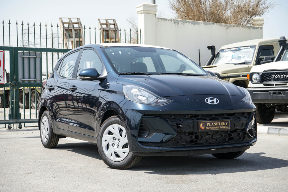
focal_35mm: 57
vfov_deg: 23.8
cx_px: 144
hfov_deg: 35.0
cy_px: 96
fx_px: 456
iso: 400
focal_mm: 57
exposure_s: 1/500
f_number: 9
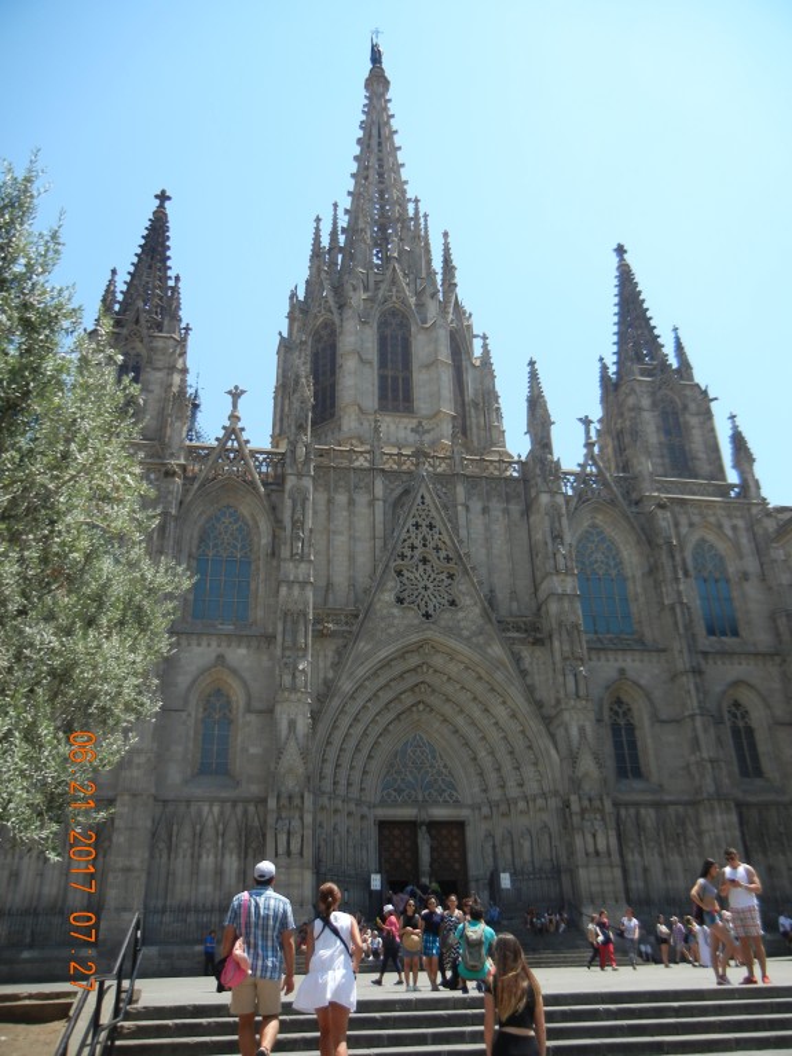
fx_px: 915
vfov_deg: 60.0
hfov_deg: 46.8
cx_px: 396
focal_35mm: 30
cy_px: 528
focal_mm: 5.4
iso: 160
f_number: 7
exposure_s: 1/276
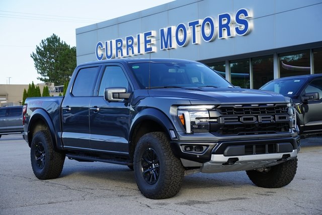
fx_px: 635
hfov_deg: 28.4
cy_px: 108
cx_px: 161
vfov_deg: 19.2
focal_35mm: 71
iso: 100
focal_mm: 71
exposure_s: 1/100
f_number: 8
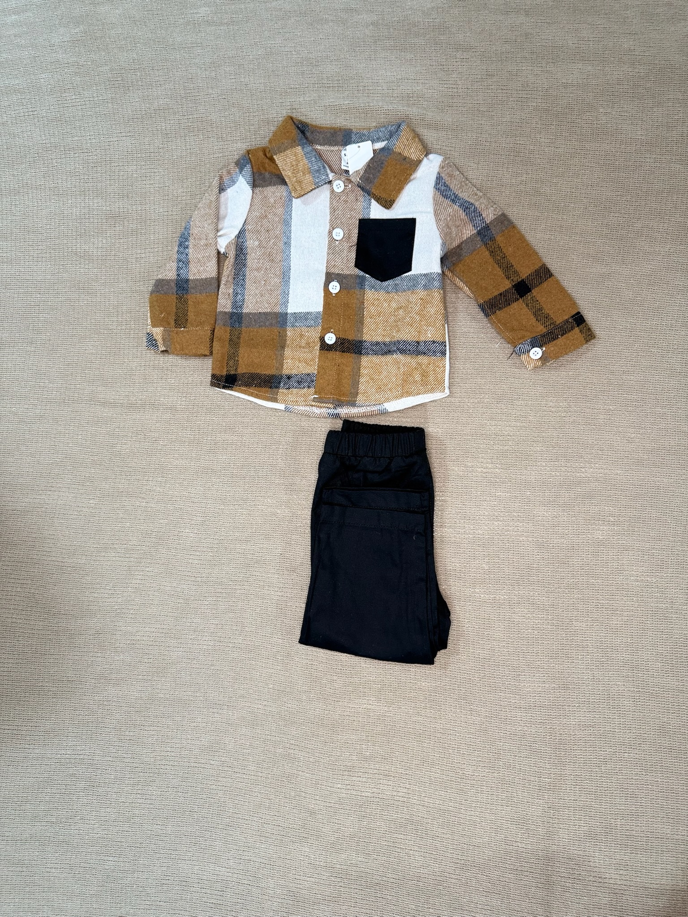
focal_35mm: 24
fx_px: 636
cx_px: 344
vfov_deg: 71.6
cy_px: 458
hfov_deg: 56.8
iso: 200
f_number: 1.78
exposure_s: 1/70
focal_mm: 6.76
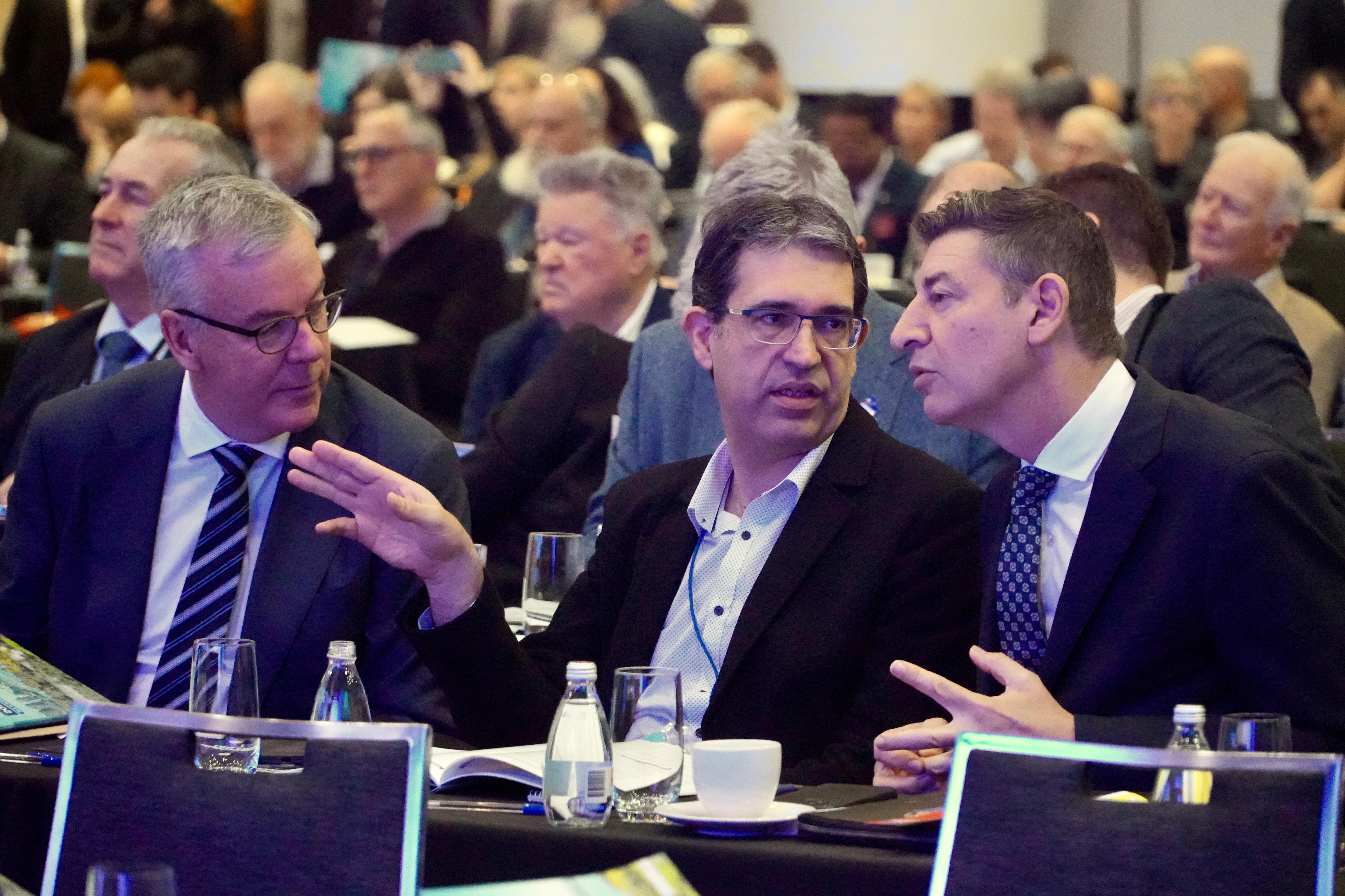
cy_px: 448
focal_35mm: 158
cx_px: 672
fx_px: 5884
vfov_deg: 8.7
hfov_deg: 13.0
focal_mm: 105
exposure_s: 1/160
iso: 10000
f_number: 4
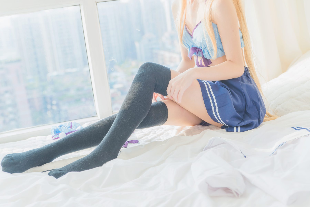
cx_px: 155
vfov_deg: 27.0
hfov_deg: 39.6
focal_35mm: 50
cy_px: 104
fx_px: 431
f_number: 3.2
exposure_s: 1/100
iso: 160
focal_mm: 50
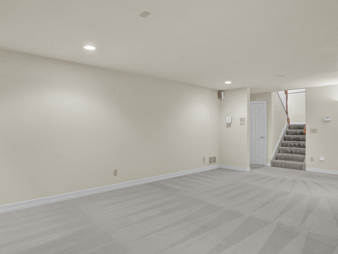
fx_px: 195
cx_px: 182
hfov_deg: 81.6
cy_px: 132
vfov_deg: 65.9
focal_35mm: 20
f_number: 8
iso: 400
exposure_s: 1/8
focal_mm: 17
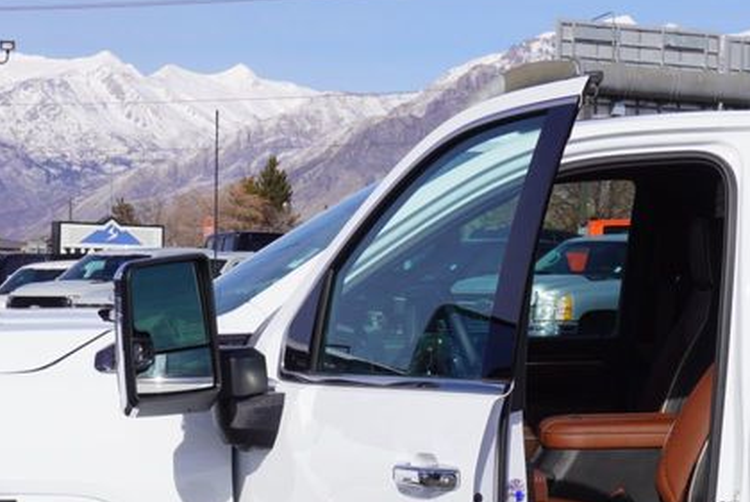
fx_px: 2440
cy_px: 531
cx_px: 425
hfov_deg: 17.5
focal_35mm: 117
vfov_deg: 11.6
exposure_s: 1/250
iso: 100
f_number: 11
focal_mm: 32
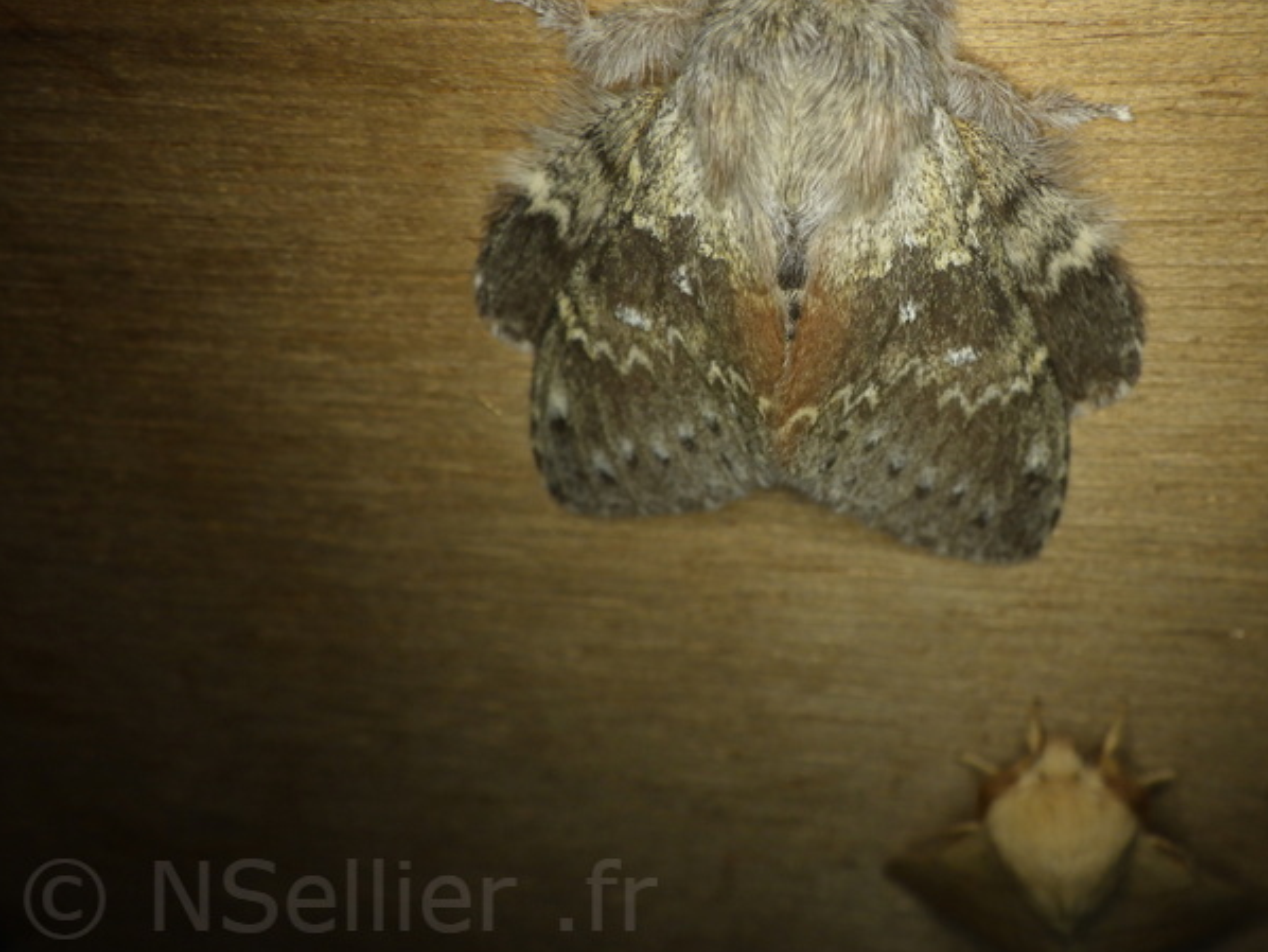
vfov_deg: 32.0
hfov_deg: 41.6
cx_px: 829
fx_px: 1649
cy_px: 333
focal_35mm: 45
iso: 125
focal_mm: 6.1
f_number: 4.6
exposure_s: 1/320
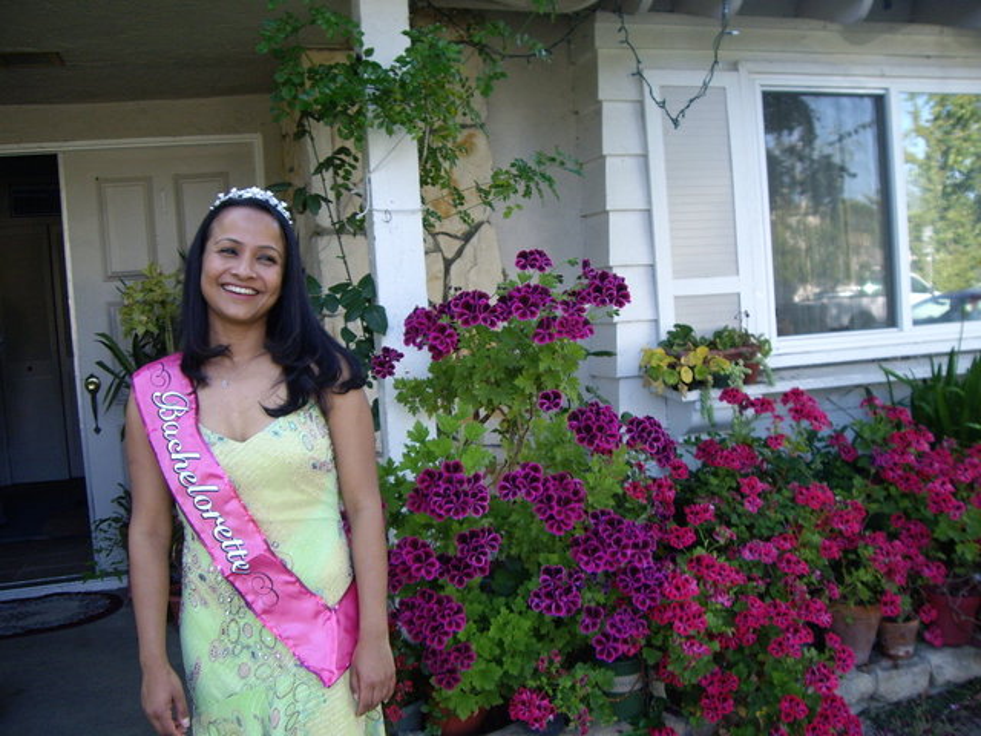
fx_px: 1077
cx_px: 490
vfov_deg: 37.7
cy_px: 368
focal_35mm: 38
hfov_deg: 49.0
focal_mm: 6.2
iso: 100
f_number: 2.7
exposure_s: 1/80
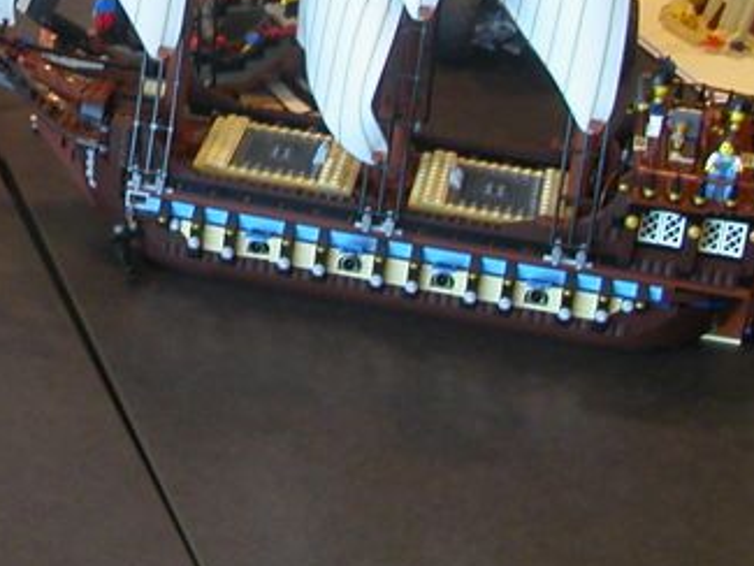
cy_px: 49
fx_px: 1983
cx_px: 12
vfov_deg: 16.0
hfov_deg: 20.9
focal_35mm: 91
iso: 100
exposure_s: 1/20.4
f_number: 2.7
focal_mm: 5.6
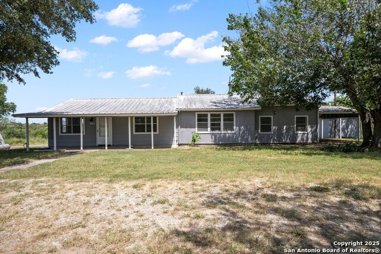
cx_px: 190
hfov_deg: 76.1
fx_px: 243
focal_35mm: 23
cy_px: 127
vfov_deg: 55.1
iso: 80
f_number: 6.3
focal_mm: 23
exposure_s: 1/400
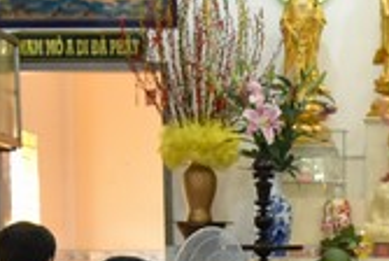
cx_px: 436
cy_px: 392
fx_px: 1429
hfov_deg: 15.1
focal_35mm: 132
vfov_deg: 10.1
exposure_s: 1/125
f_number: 5.6
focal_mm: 34
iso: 1600
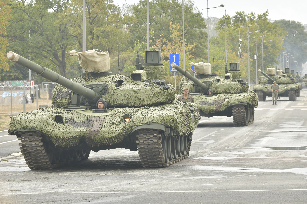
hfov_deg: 14.1
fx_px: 1245
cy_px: 99
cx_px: 152
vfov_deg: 9.4
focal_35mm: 146
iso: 1000
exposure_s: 1/200
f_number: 11
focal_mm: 130
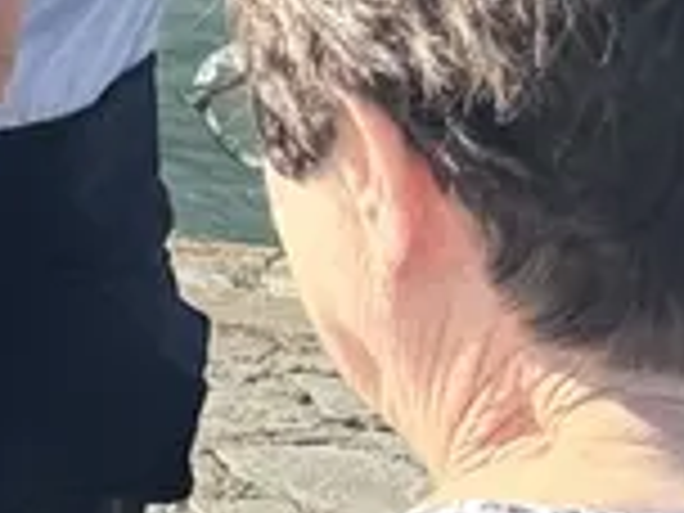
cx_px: -976
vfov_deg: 7.6
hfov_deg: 9.3
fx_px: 3754
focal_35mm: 190
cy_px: -356
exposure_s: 1/2710
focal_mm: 6.76
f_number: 1.78
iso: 80
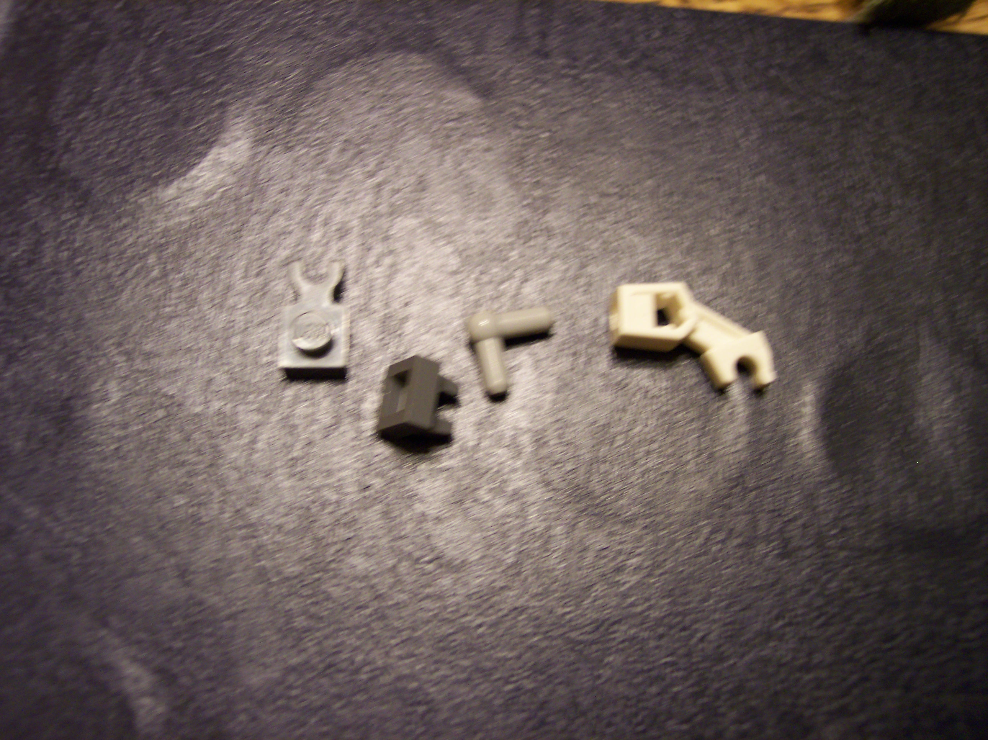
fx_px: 1084
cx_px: 494
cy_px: 370
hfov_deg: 49.0
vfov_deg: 37.7
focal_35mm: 38
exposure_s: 1/15
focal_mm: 8
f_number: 2.8
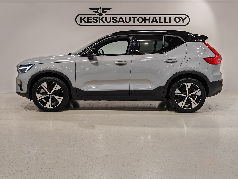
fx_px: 282
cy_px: 90
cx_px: 119
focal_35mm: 41
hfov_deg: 45.8
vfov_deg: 35.1
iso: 100
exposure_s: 1/100
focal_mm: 5.4
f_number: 1.6
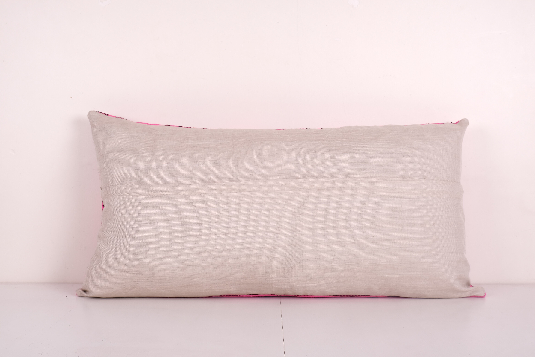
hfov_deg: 45.4
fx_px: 639
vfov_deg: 31.2
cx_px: 268
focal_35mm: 43
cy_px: 178
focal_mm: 28.9
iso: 80
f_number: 11
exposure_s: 1/160
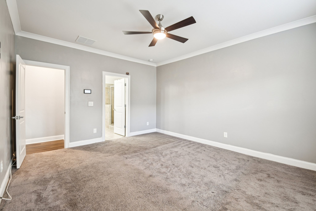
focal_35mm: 16
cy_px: 106
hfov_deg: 96.7
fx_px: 140
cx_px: 158
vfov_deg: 73.7
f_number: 8
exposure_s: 1/8
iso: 400
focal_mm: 16
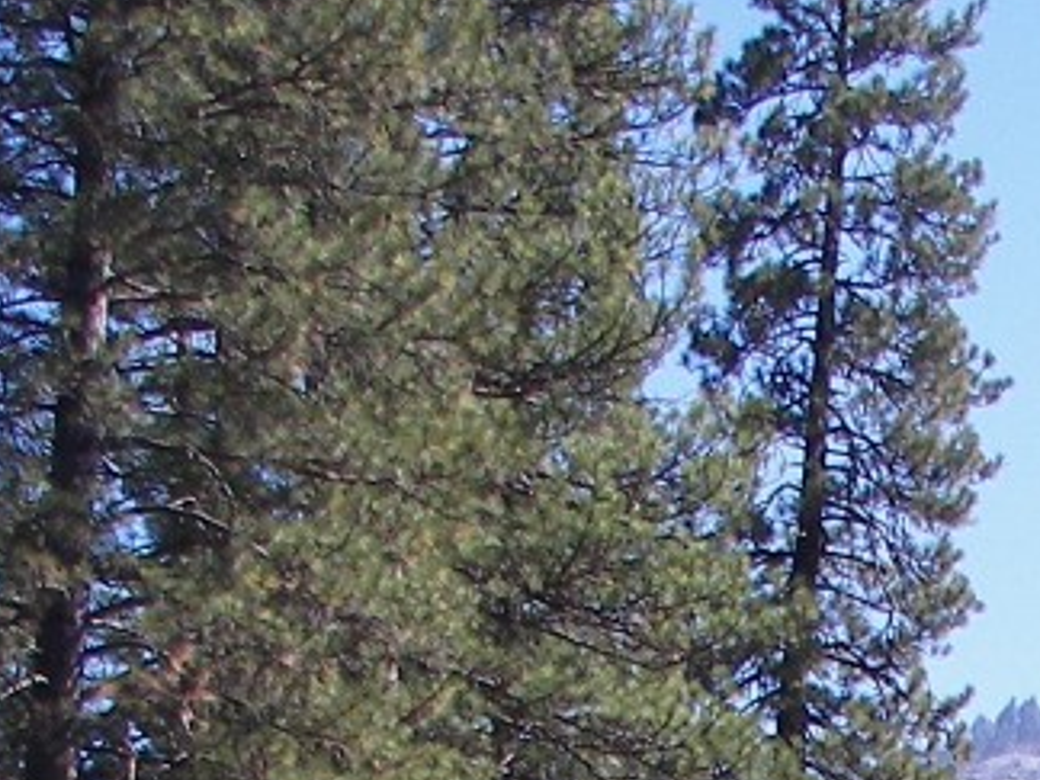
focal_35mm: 160
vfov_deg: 8.9
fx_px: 4807
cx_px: 1194
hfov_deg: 12.1
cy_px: 1322
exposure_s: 1/640
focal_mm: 6
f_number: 2.8
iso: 64
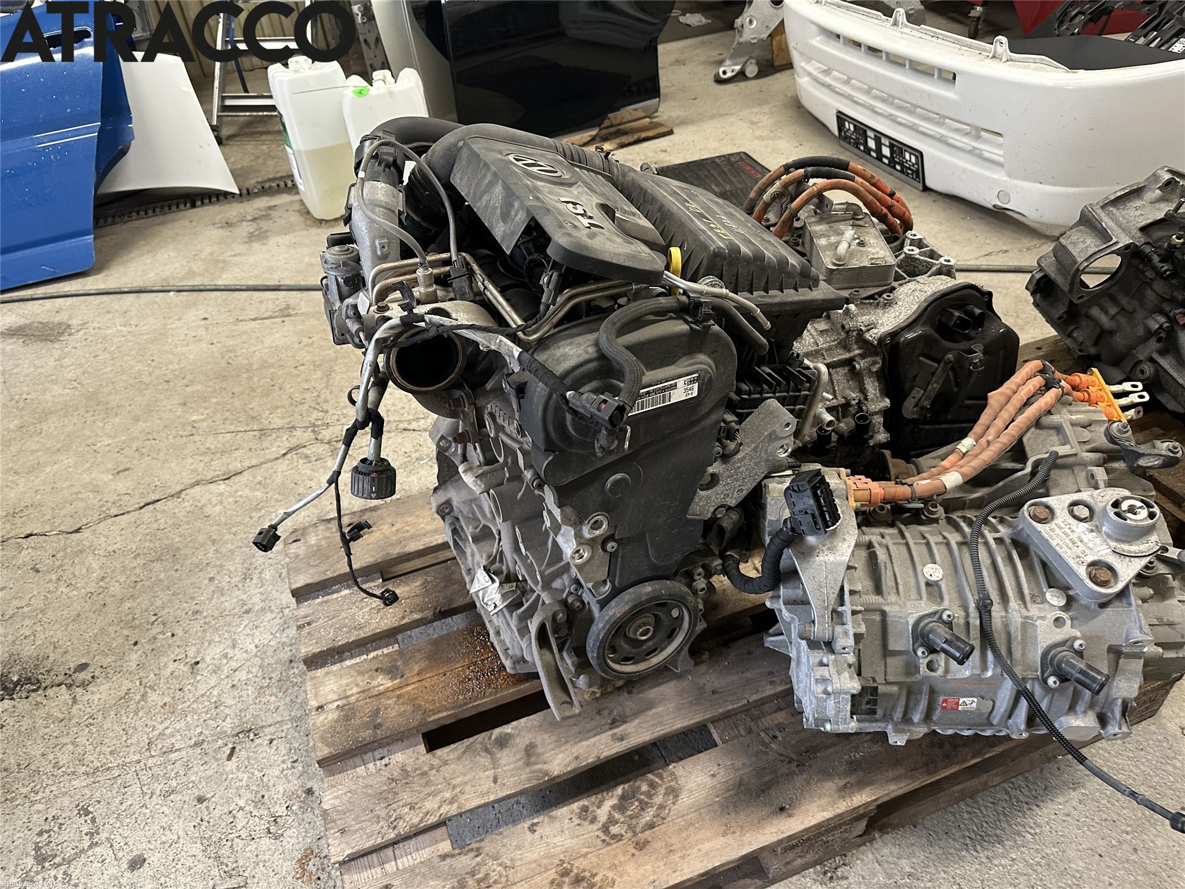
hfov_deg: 71.6
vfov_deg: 56.8
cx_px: 592
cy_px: 444
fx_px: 822
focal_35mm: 24
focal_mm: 6.86
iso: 320
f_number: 1.78
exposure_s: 1/50
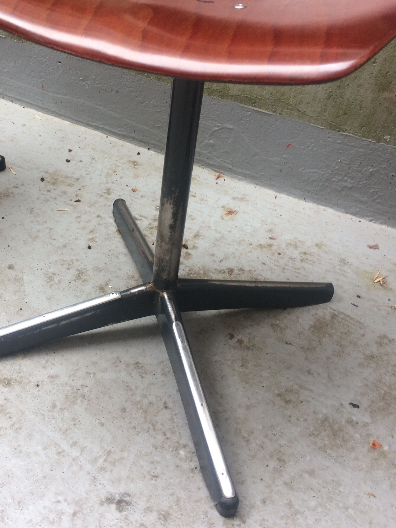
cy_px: 217
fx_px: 564
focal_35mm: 37
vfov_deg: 49.9
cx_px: 145
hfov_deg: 38.4
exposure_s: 1/146
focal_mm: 4.15
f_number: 2.2
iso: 32
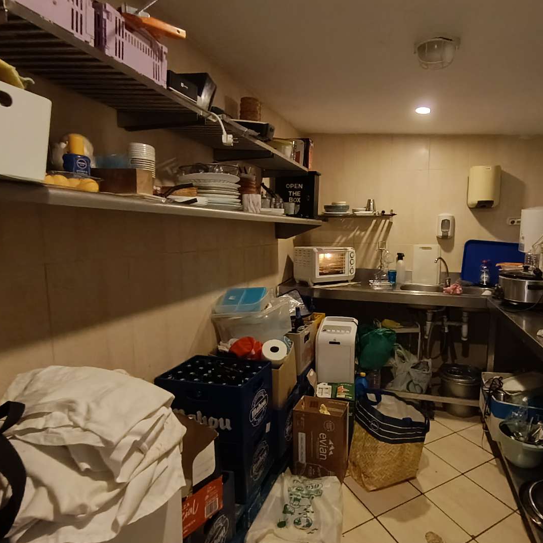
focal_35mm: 21
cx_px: 332
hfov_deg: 71.2
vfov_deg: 72.1
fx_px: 373
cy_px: 276
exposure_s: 1/33.3
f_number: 2.2
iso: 1801
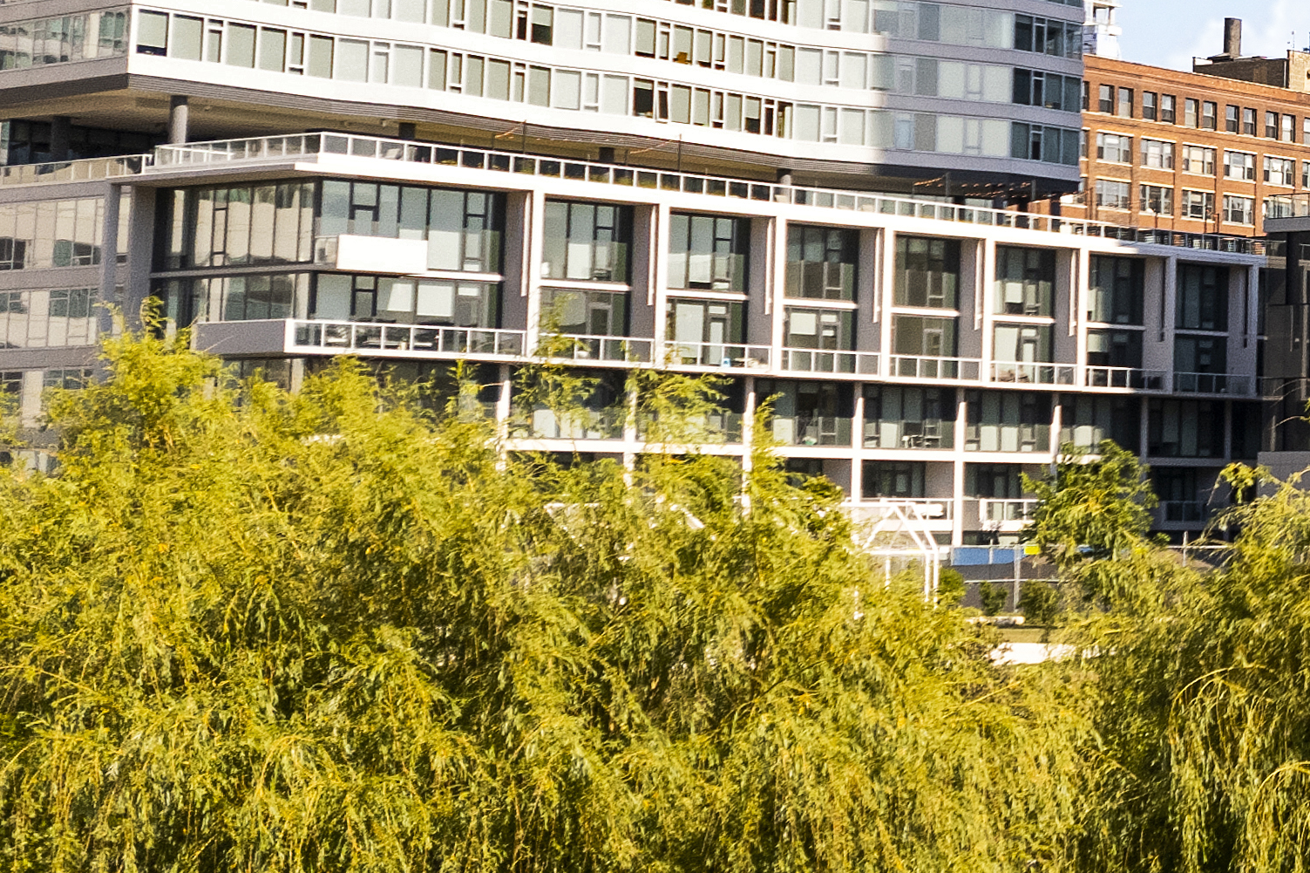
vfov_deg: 15.6
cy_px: -462
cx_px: 2083
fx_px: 2910
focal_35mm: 80
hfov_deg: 20.7
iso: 100
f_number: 2.8
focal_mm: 8.38
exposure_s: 1/1600
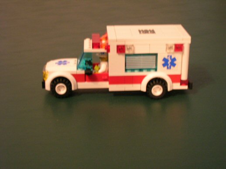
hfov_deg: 30.7
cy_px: 84
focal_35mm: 63
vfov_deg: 23.3
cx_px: 113
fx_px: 412
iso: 200
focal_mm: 10.4
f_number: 3.6
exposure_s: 1/3.1
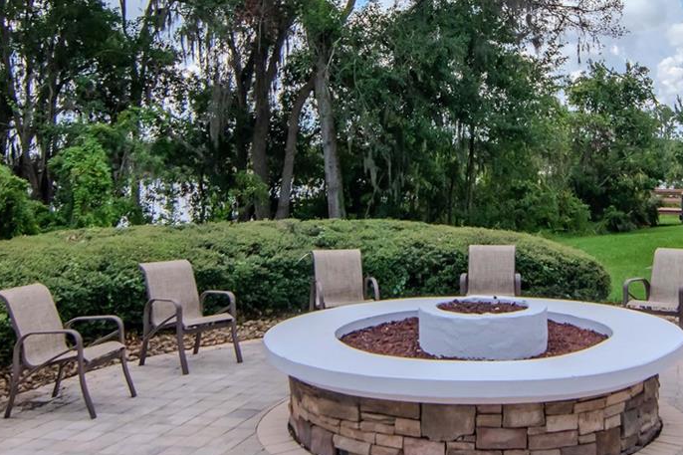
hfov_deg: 45.7
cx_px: 452
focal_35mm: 42
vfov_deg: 31.3
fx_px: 797
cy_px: 115
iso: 800
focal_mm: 12
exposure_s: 1/1600
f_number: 7.1
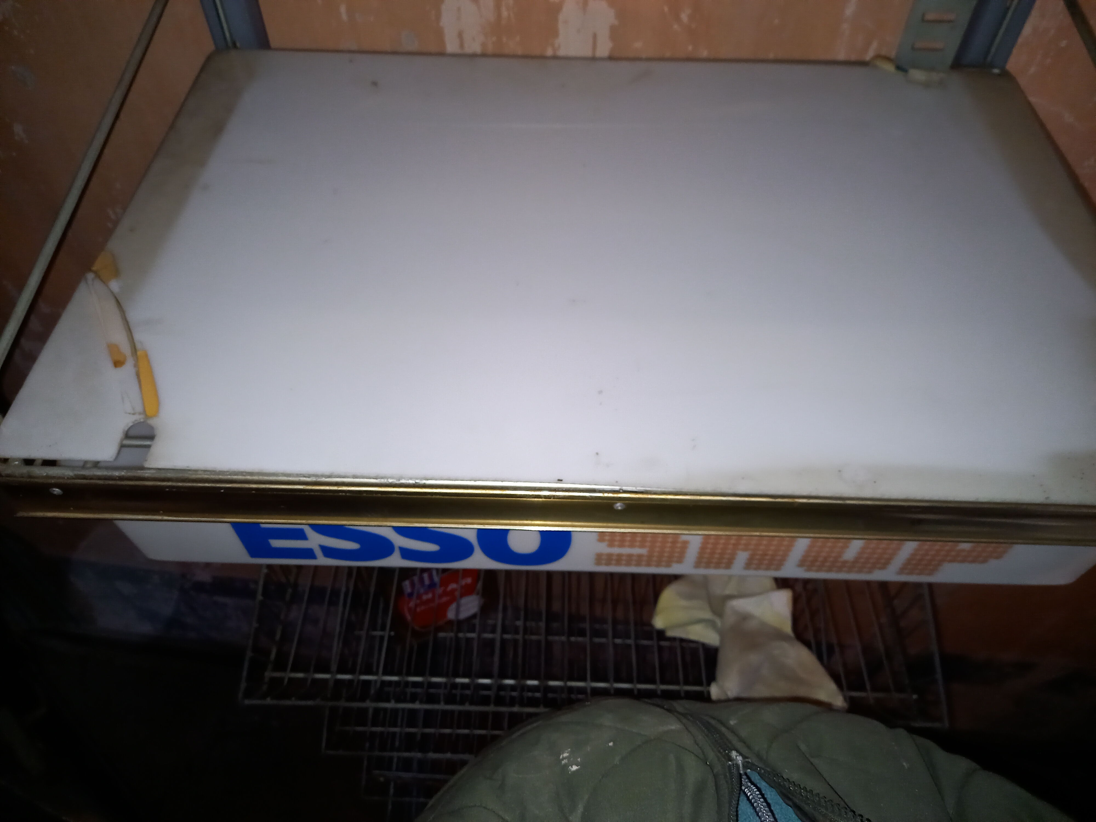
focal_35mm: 25
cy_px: 411
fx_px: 792
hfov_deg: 69.4
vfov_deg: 54.9
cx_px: 548
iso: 400
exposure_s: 1/50
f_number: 2
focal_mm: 4.6
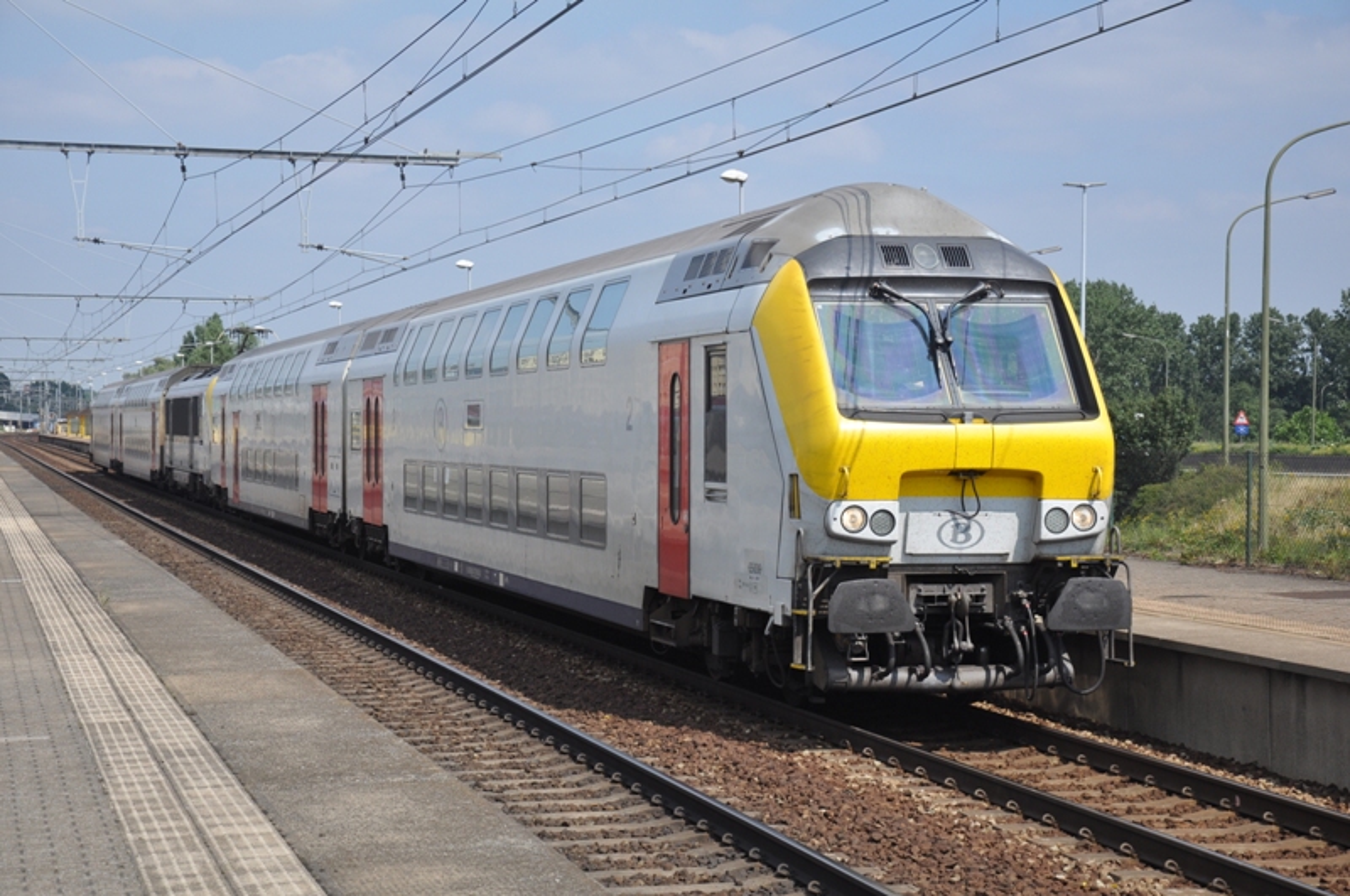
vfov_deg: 18.9
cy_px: 448
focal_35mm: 72
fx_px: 2696
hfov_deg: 28.1
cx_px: 675
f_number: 5.6
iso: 400
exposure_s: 1/1500
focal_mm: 48
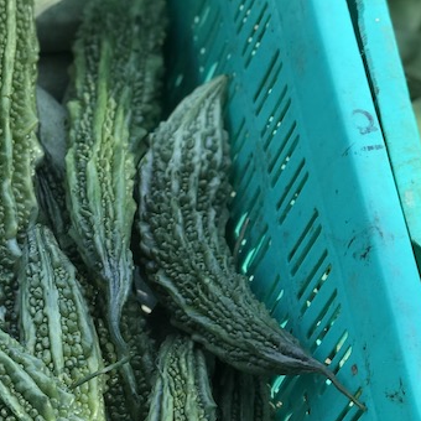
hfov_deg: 10.9
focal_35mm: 158
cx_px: -24
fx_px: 2174
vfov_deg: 11.0
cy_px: 323
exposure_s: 1/157
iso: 20
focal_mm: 6.6
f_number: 2.8
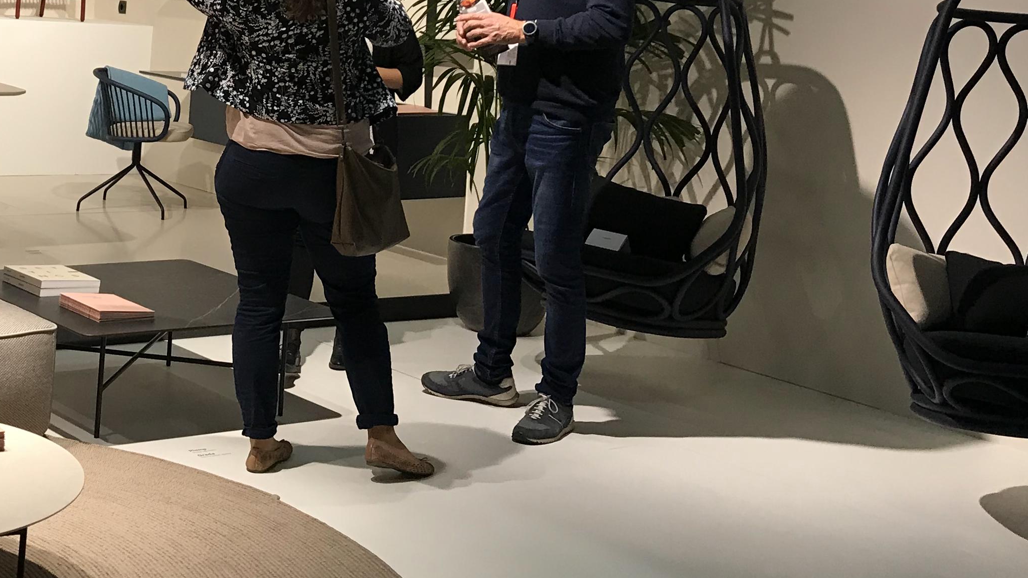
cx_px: 203
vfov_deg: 19.4
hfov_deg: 33.8
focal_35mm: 60
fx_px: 1635
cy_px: -17
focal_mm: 3.99
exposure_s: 1/33
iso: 25
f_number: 1.8
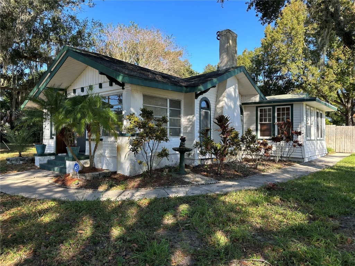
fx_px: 246
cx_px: 178
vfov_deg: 56.8
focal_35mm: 24
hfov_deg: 71.6
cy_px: 133
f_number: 1.78
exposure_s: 1/910
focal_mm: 6.86
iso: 80
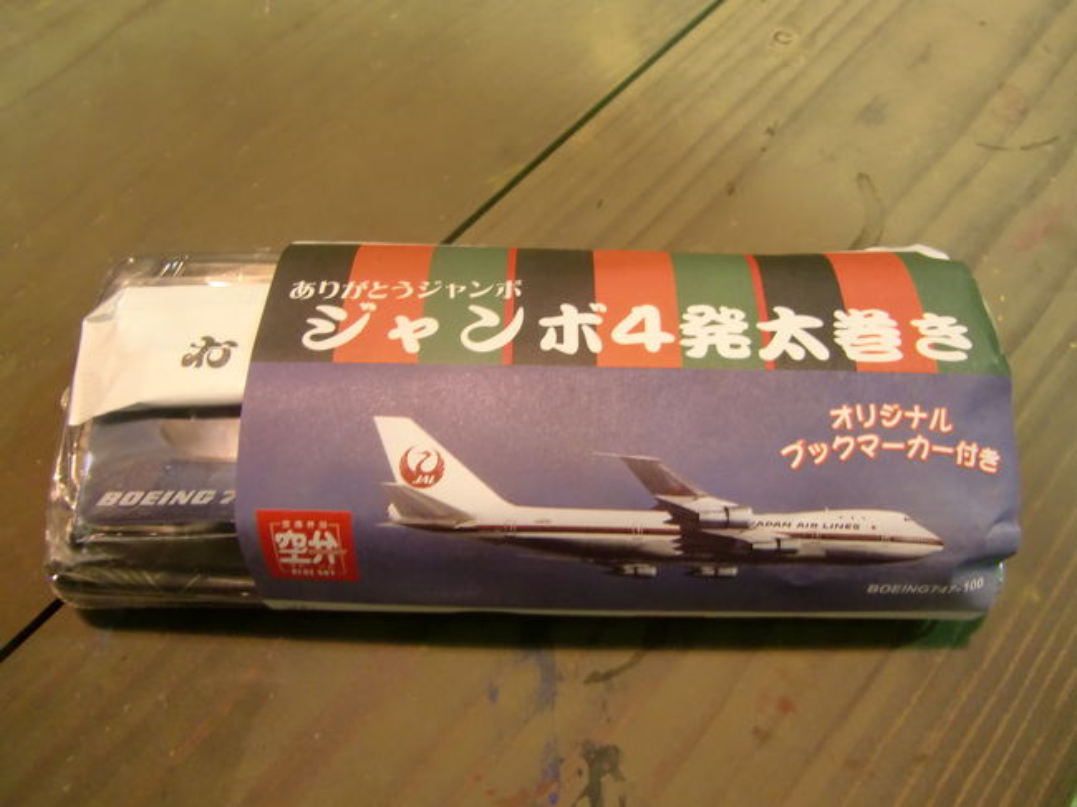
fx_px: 871
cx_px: 538
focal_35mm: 28
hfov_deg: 63.5
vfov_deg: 49.7
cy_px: 404
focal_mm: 4.9
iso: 400
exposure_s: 1/15
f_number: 2.6
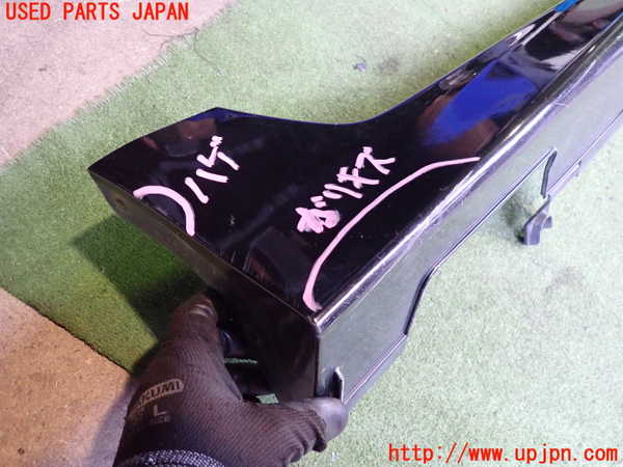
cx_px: 312
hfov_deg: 69.4
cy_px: 234
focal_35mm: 25
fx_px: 450
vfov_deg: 54.9
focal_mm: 4.5
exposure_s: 1/50
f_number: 2
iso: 1000
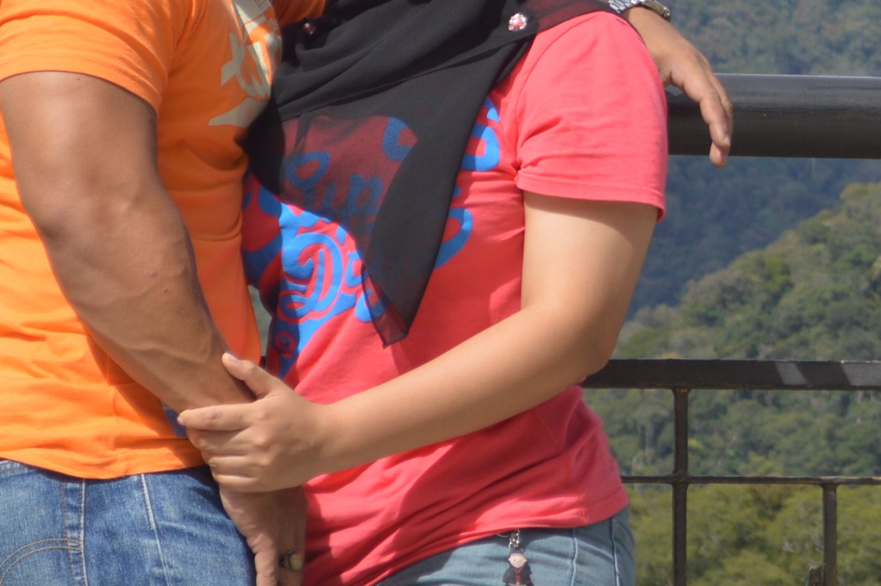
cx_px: 1018
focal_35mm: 274
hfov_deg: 7.5
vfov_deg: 5.0
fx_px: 6690
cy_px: -135
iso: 100
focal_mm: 55
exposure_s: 1/320
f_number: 5.6
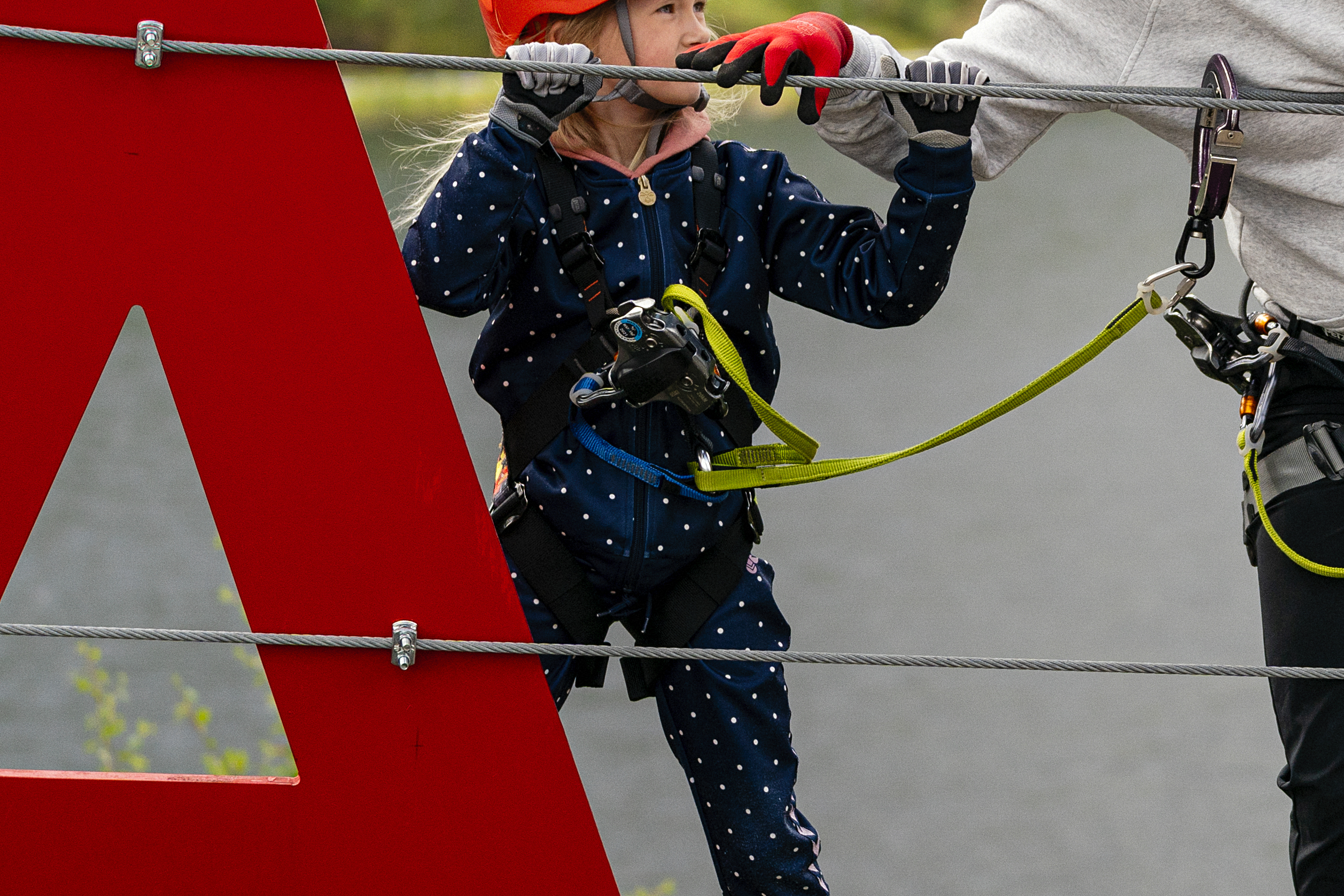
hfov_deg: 12.3
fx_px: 6235
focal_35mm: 167
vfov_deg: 8.2
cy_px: 415
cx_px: 1059
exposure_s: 1/2500
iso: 250
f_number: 2.8
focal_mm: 70
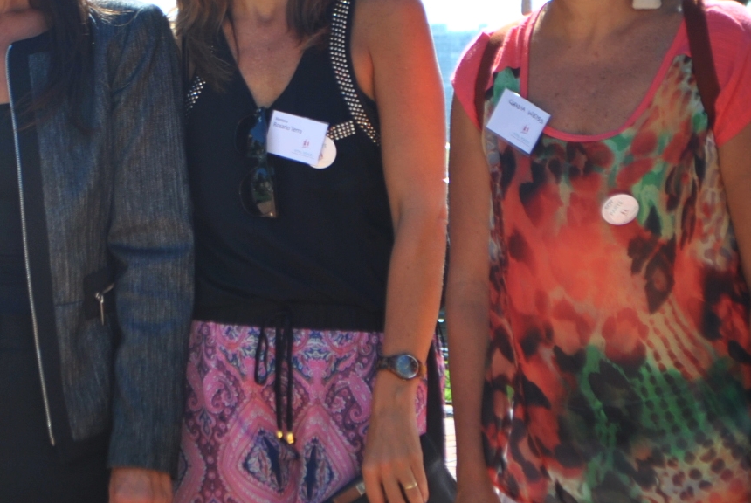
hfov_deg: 12.6
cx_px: 117
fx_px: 3384
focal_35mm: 162
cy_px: 205
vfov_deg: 8.5
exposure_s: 1/200
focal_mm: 48
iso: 100
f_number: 5.6
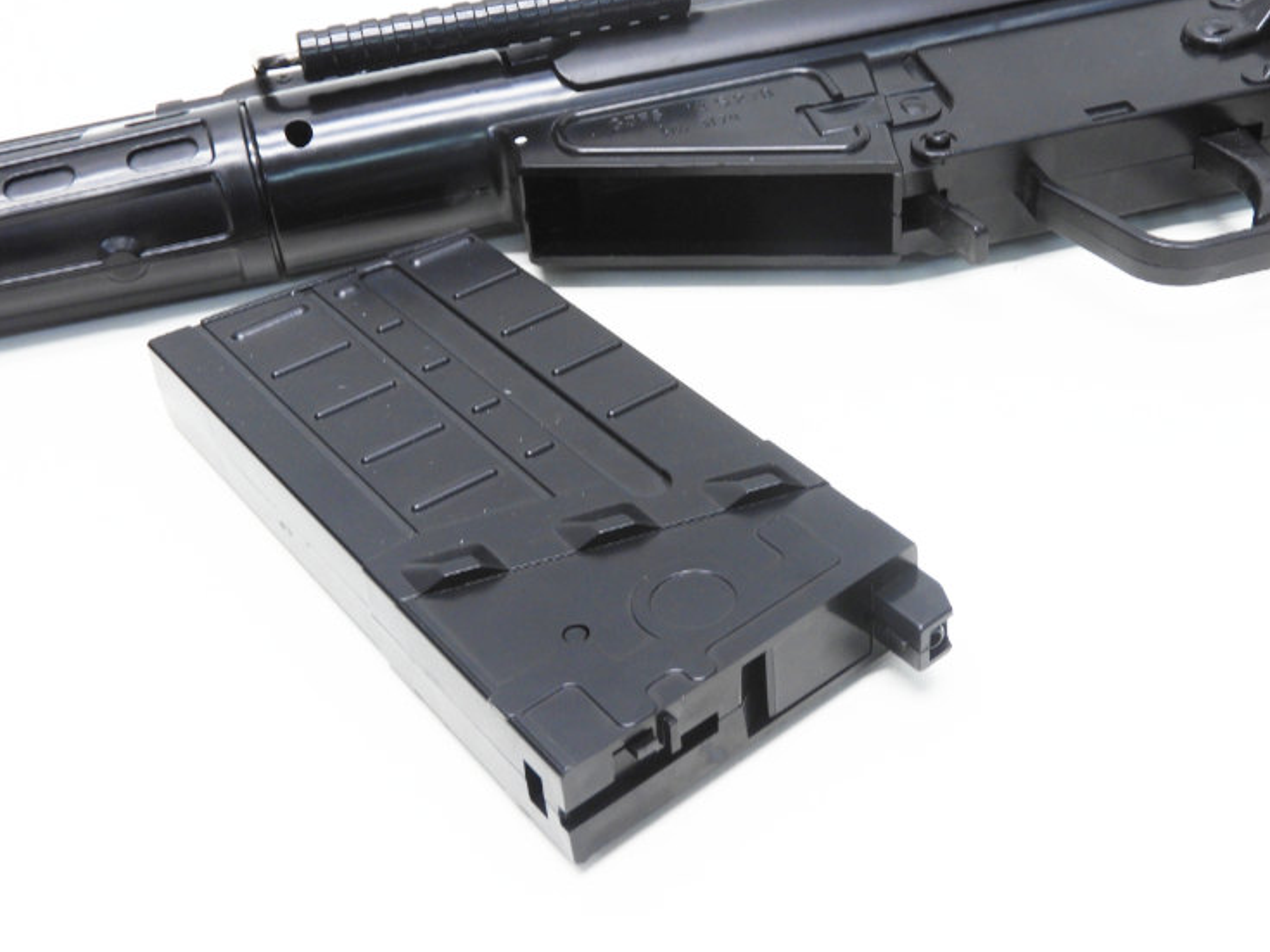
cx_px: 636
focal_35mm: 49
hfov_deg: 38.9
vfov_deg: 29.7
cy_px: 439
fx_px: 1797
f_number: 4.5
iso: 100
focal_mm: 8.1
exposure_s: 1/25
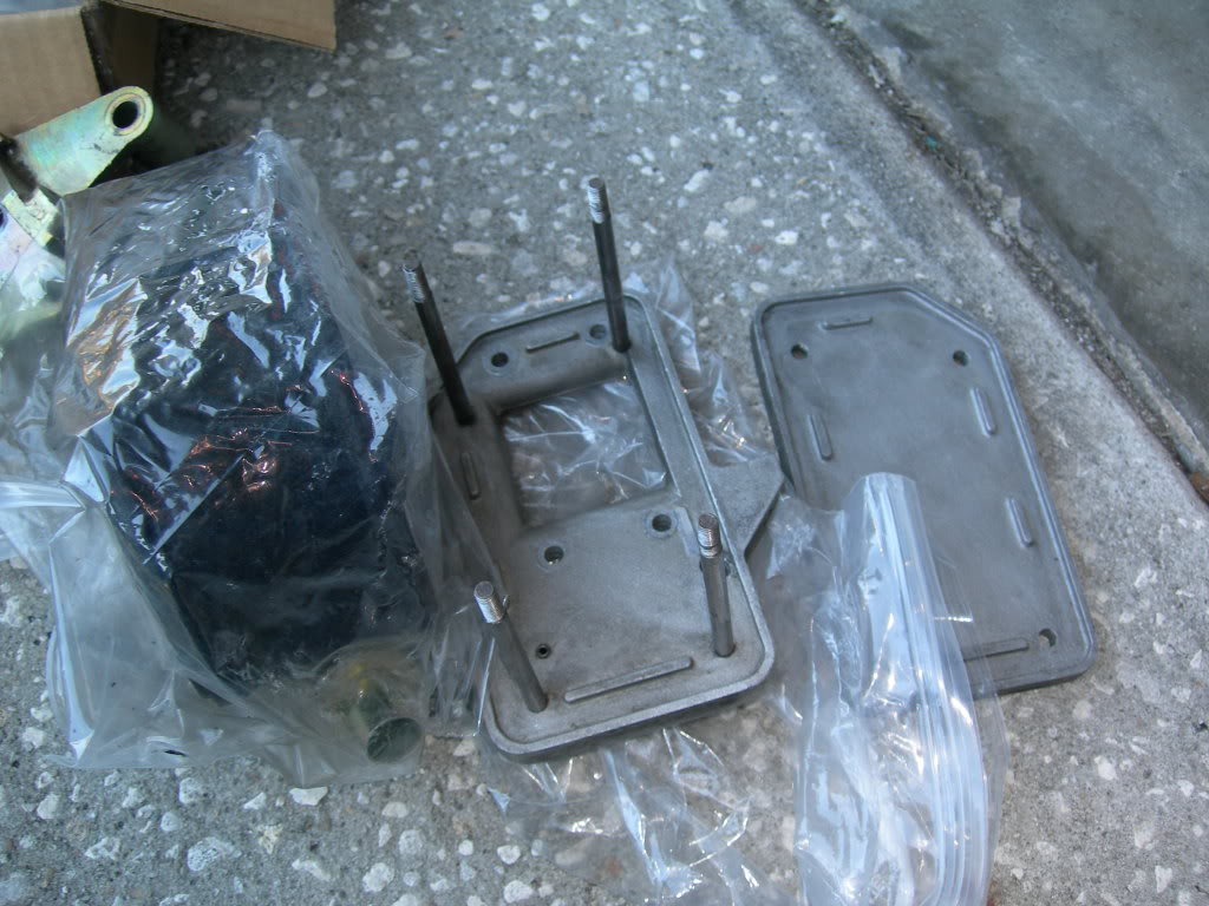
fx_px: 1327
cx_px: 604
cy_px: 453
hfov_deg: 49.0
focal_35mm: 38
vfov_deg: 37.7
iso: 50
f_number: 2.8
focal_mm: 7.8
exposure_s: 1/30
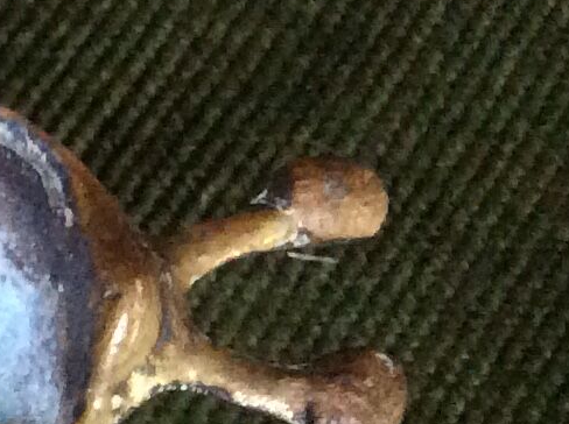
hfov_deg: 10.0
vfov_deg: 8.6
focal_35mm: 170
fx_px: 2789
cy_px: -27
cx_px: -851
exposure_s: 1/25
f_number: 2.4
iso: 250
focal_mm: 3.3
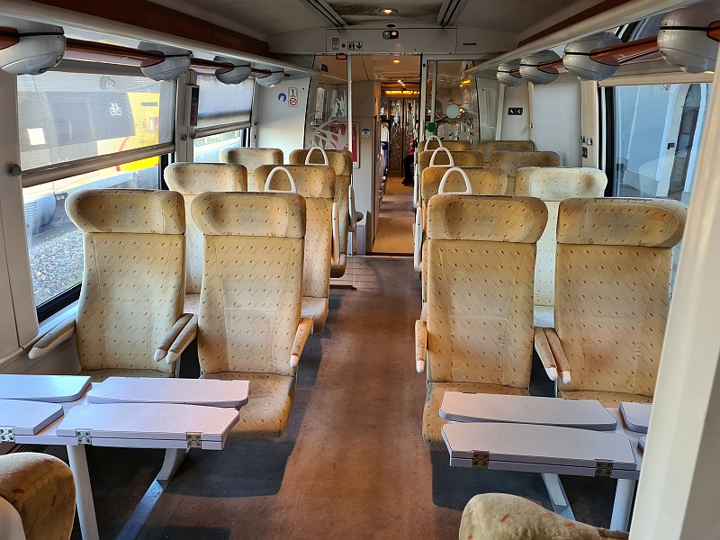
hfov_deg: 67.3
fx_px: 541
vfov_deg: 53.1
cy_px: 270
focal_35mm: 26
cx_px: 360
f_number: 1.8
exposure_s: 1/50
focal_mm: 5.4
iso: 125
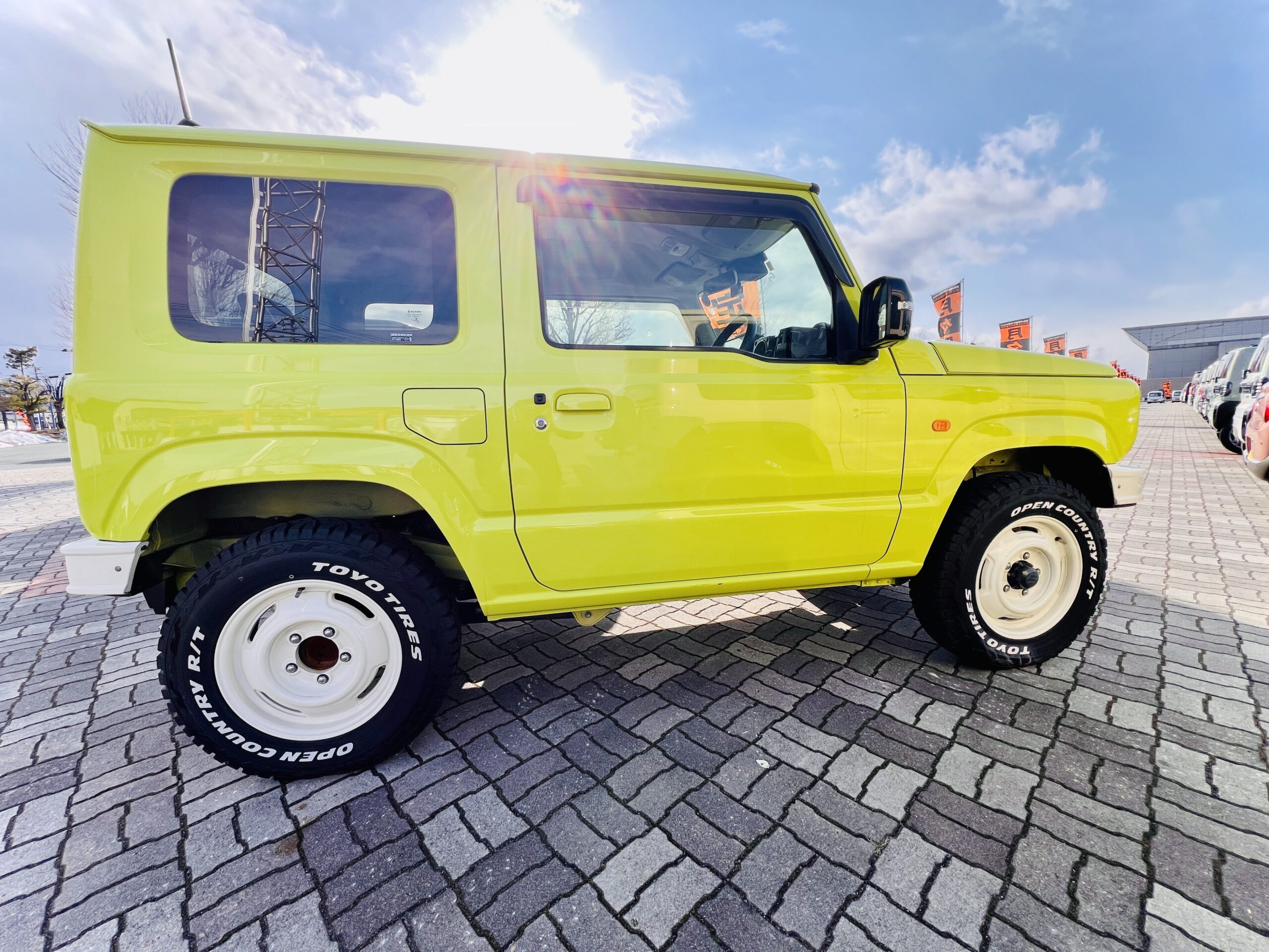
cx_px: 634
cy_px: 476
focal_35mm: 13
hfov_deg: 106.2
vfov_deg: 89.9
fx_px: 477
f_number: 1.8
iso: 32
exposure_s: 1/896
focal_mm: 1.57
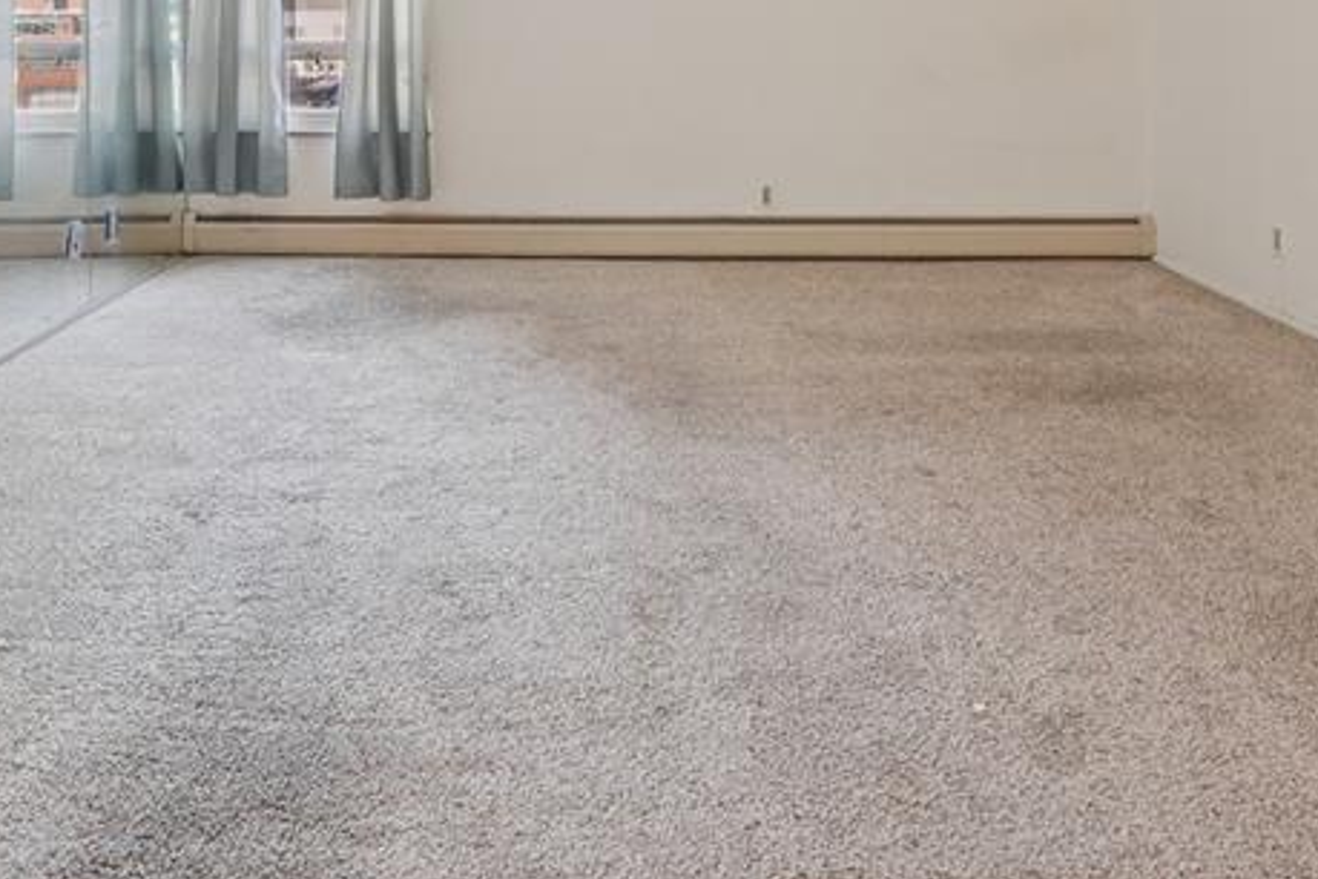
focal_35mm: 29
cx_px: 560
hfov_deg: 63.3
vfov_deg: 40.8
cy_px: 55
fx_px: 1062
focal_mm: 13
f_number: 8
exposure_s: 1/8
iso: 400
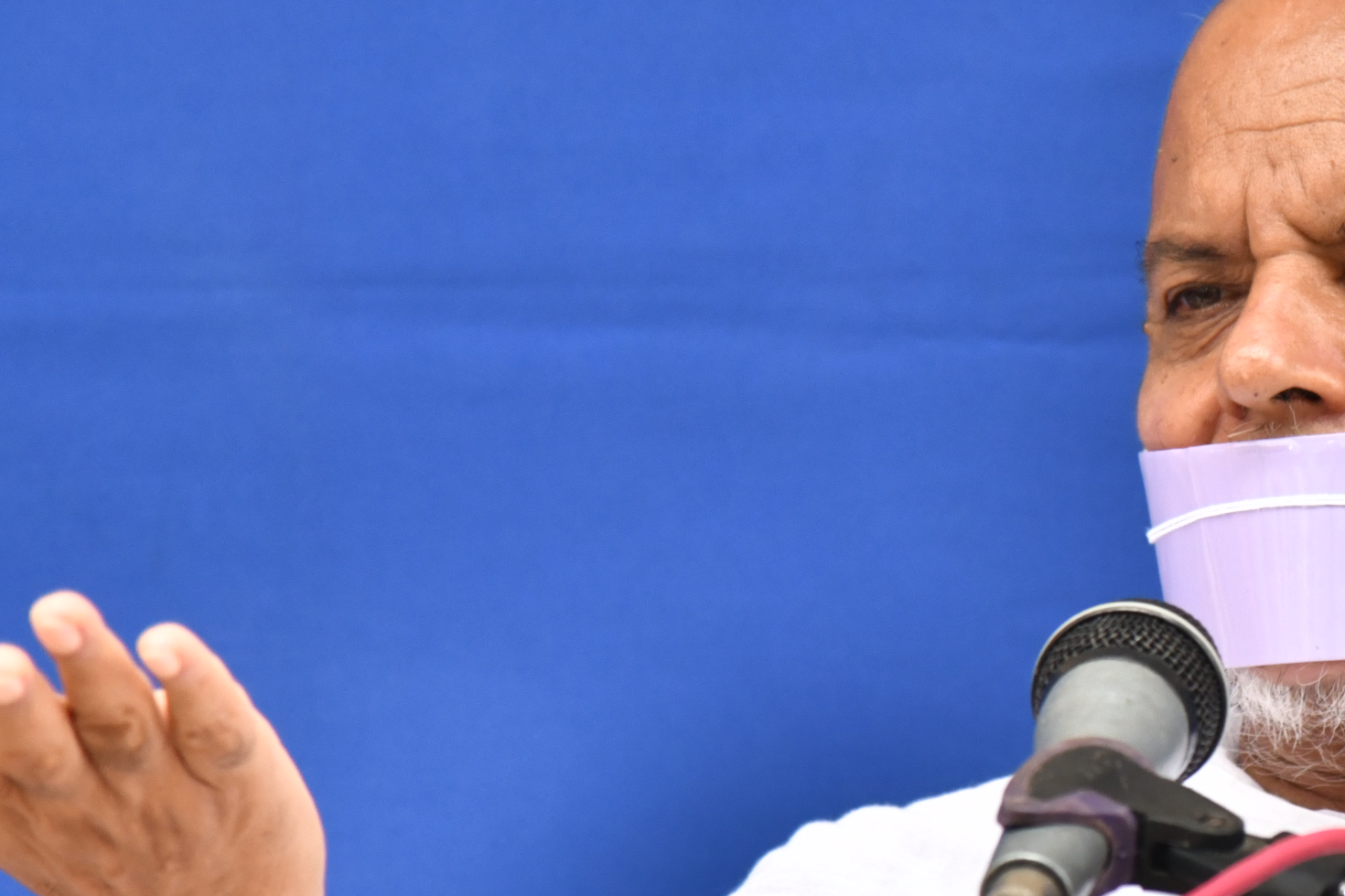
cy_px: 703
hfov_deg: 6.1
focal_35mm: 337
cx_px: 1415
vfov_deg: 4.1
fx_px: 12590
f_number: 5
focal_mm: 120
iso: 1250
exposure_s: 1/250
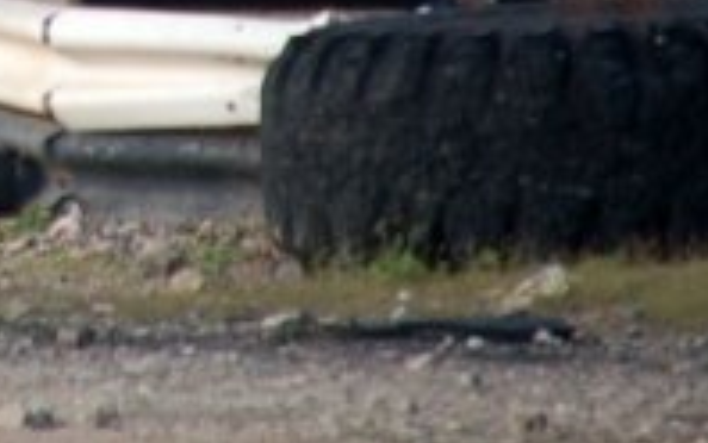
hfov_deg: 2.1
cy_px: -293
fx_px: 19075
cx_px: -311
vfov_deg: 1.3
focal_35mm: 988
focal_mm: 200
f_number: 6.3
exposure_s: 1/640
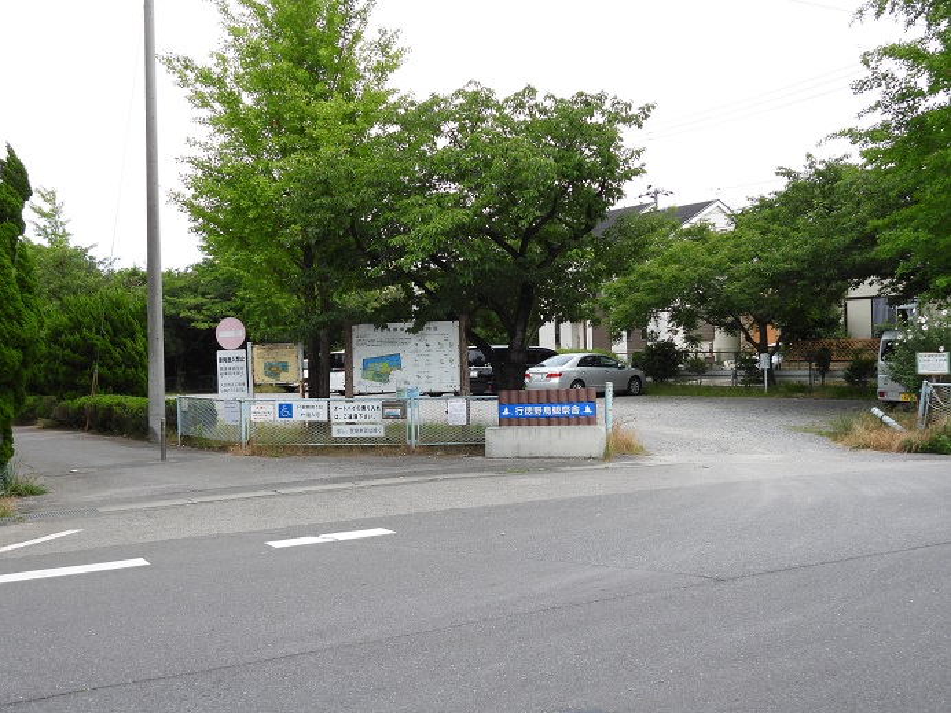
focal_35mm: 35
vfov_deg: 40.7
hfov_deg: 52.6
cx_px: 476
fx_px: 962
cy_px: 356
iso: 100
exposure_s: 1/800
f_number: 3.2
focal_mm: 6.2
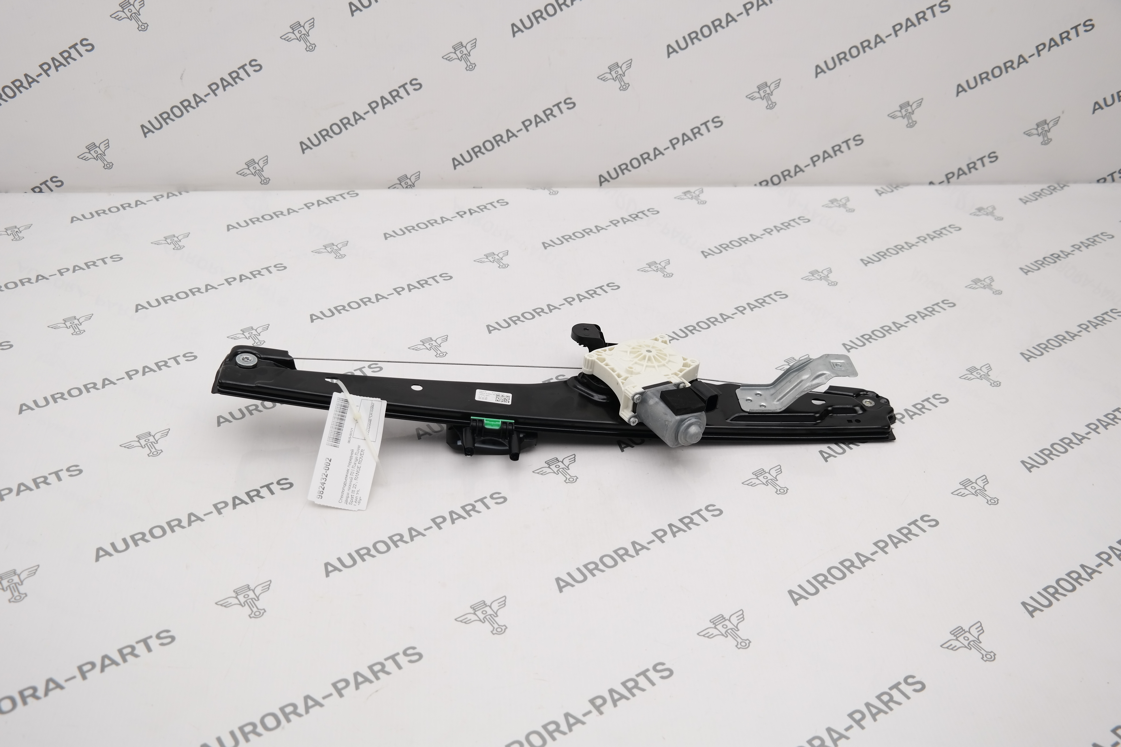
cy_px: 374
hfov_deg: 50.7
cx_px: 560
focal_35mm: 38
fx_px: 1183
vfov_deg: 35.1
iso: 100
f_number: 4
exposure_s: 1/125
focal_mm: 25
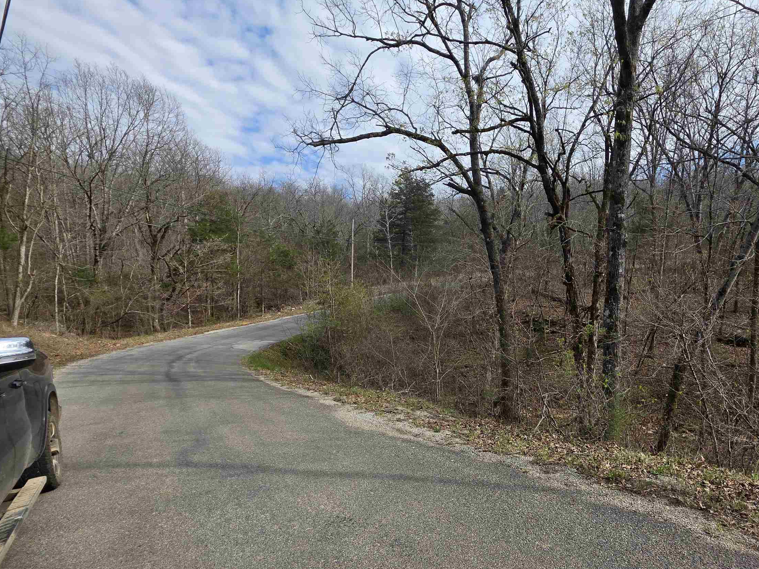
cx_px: 499
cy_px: 343
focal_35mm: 18
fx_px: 395
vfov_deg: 70.8
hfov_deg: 85.0
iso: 40
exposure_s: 1/1321
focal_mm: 2.2
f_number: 1.9
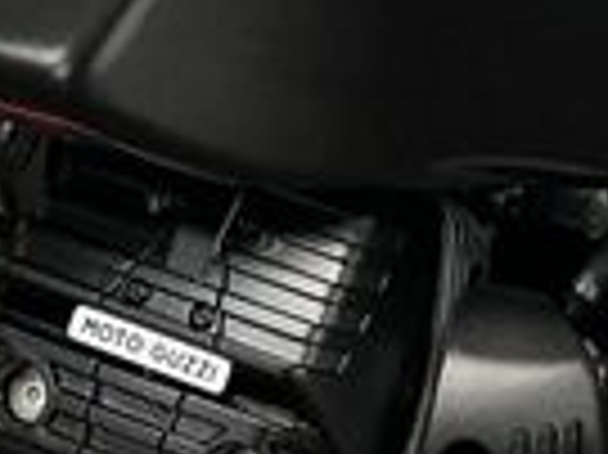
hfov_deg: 15.7
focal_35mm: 123
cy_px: -333
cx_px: 613
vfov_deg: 11.3
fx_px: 2158
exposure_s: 1/50
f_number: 1.6
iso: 100
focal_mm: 5.1
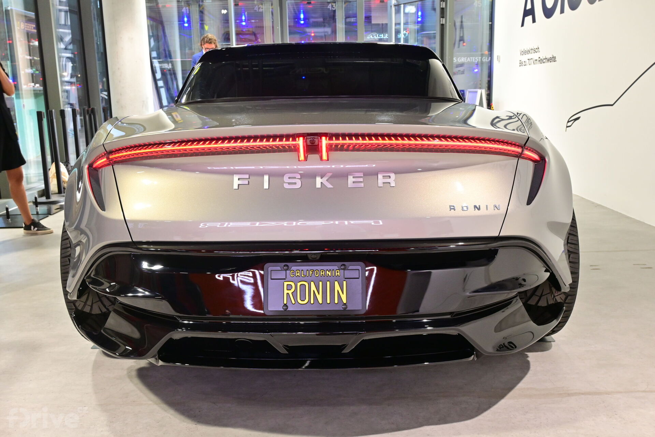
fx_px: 600
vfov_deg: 40.0
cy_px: 218
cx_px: 328
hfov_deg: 57.2
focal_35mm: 33
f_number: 5.6
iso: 800
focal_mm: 22
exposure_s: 1/30
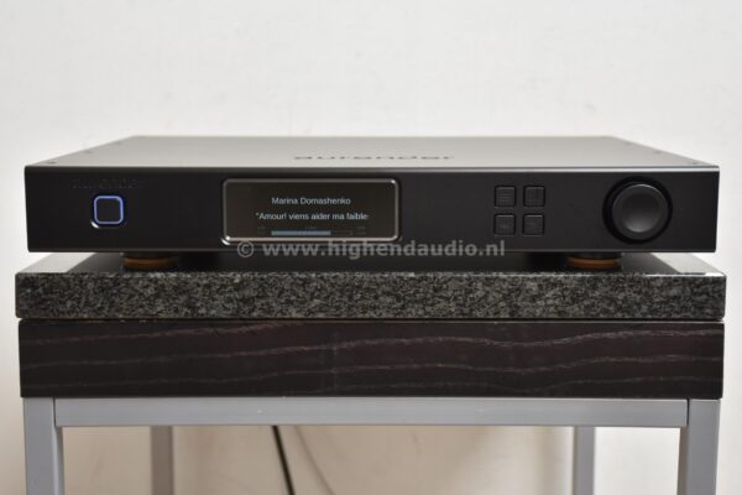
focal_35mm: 60
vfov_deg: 22.6
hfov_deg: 33.4
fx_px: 1237
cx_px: 371
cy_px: 248
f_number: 4.5
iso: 450
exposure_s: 1/60
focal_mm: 40
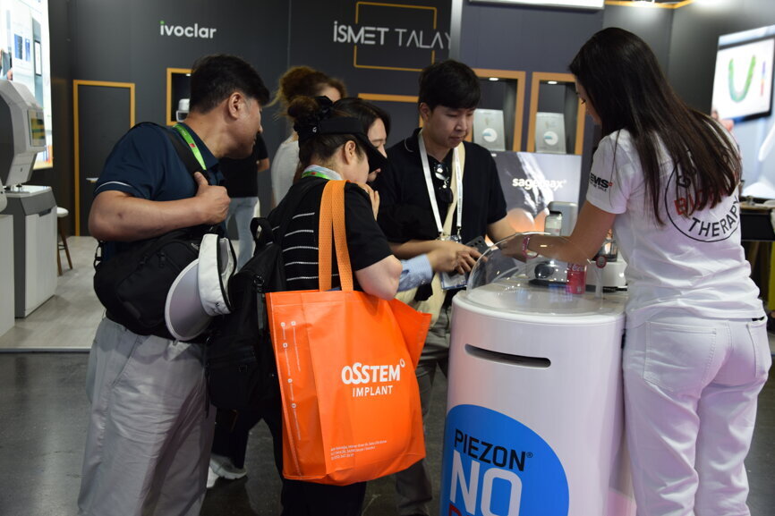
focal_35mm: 39
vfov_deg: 34.2
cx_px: 388
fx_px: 839
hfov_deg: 49.6
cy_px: 258
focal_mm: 26
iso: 400
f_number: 4.5
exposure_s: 1/80
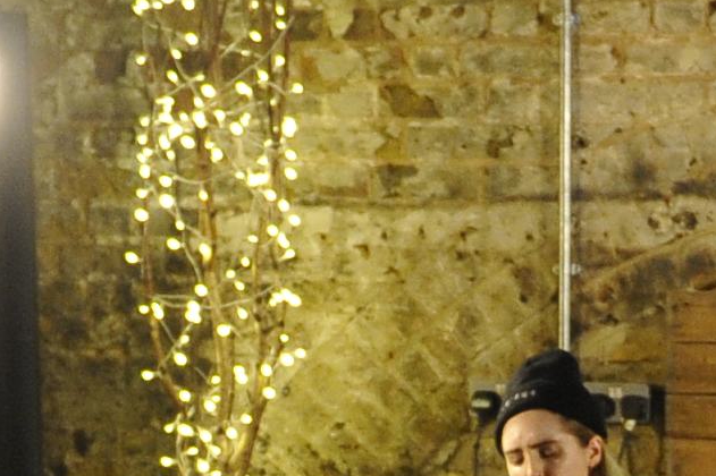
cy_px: 748
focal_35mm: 216
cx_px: 576
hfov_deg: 9.5
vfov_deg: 6.3
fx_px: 4294
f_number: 2.8
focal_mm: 32
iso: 2500
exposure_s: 1/100
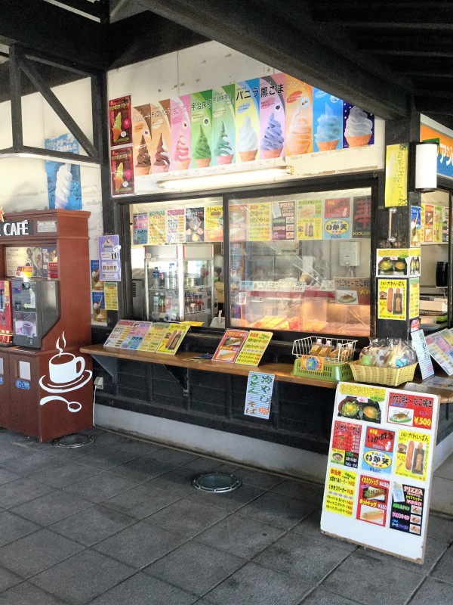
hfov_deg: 45.4
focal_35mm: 31
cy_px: 302
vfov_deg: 58.4
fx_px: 541
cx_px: 226
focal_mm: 3.3
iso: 40
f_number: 2.4
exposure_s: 1/30
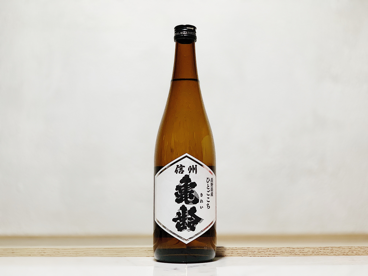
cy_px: 138
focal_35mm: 52
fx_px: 553
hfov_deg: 36.8
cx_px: 184
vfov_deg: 28.0
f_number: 2.4
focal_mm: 6
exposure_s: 1/120
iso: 80
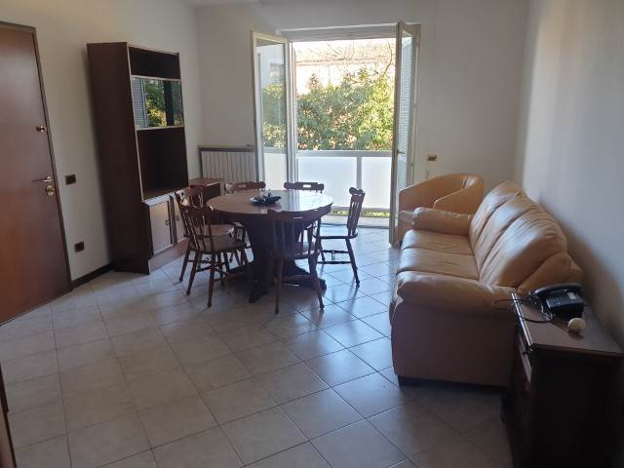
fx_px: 469
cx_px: 312
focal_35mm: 26
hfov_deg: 67.3
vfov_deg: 53.1
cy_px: 234
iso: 64
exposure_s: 1/35
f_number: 2.4
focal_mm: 4.3
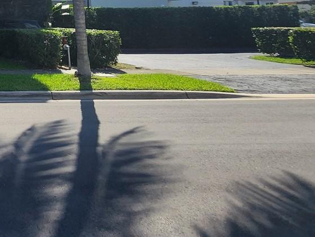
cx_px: -89
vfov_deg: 33.2
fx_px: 337
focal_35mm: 37
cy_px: -31
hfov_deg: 35.4
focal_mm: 2.2
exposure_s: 1/2216
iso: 50
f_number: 2.2
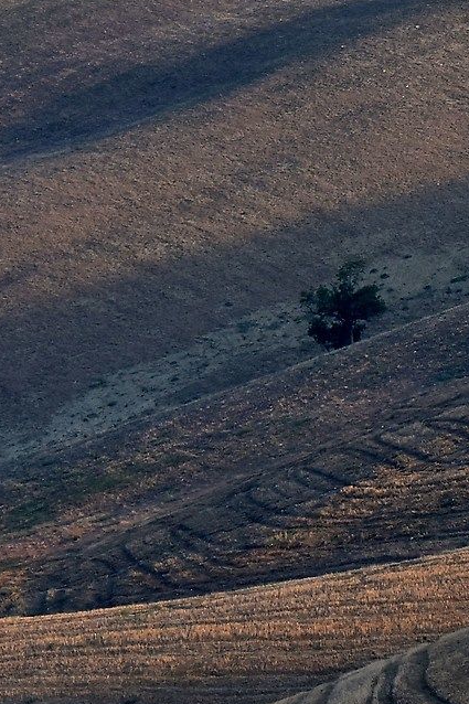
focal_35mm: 762
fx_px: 14895
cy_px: 115
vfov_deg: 2.7
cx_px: 1285
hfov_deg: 1.8
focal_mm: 135
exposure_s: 1/100
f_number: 9
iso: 100
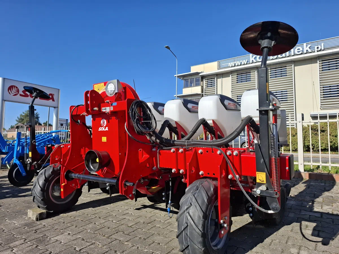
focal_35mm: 23
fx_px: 225
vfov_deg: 58.9
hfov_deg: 73.9
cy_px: 127
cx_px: 170
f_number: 1.8
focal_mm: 5.54
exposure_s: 1/2639
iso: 50
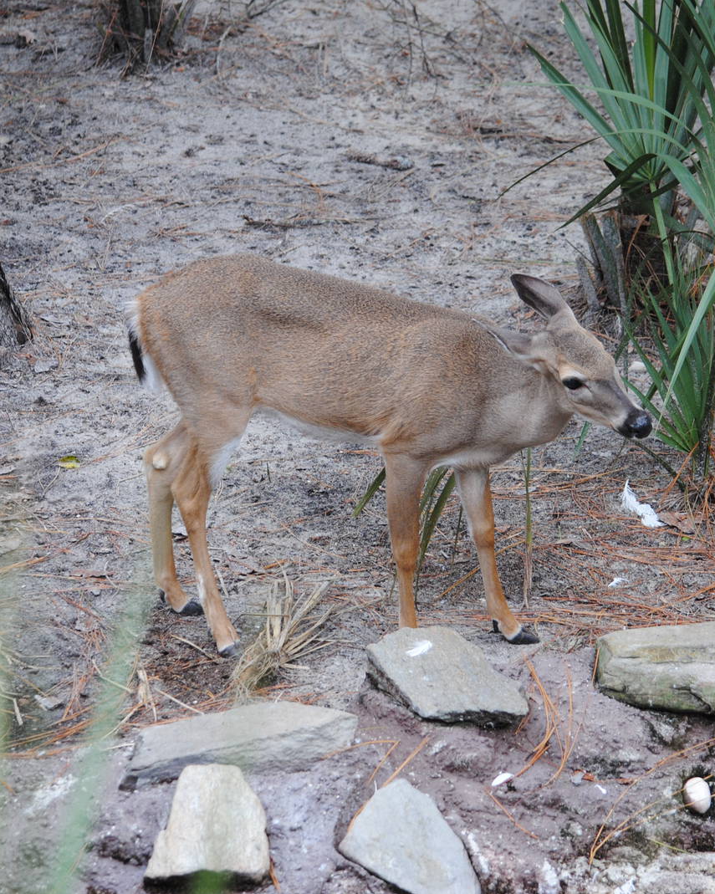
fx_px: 5582
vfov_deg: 9.2
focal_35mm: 211
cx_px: 334
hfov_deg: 7.3
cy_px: 447
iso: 320
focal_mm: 100
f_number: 4.8
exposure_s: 1/125
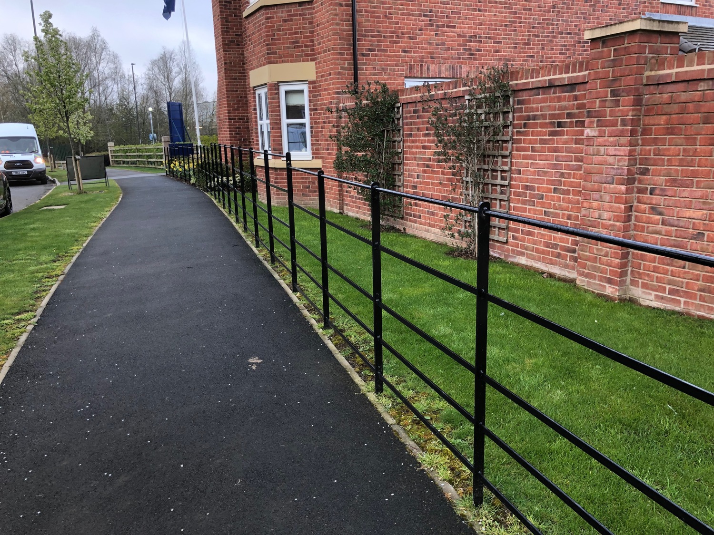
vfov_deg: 49.7
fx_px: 578
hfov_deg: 63.4
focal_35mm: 28
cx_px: 357
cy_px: 268
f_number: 1.8
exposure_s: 1/120
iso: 64
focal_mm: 4
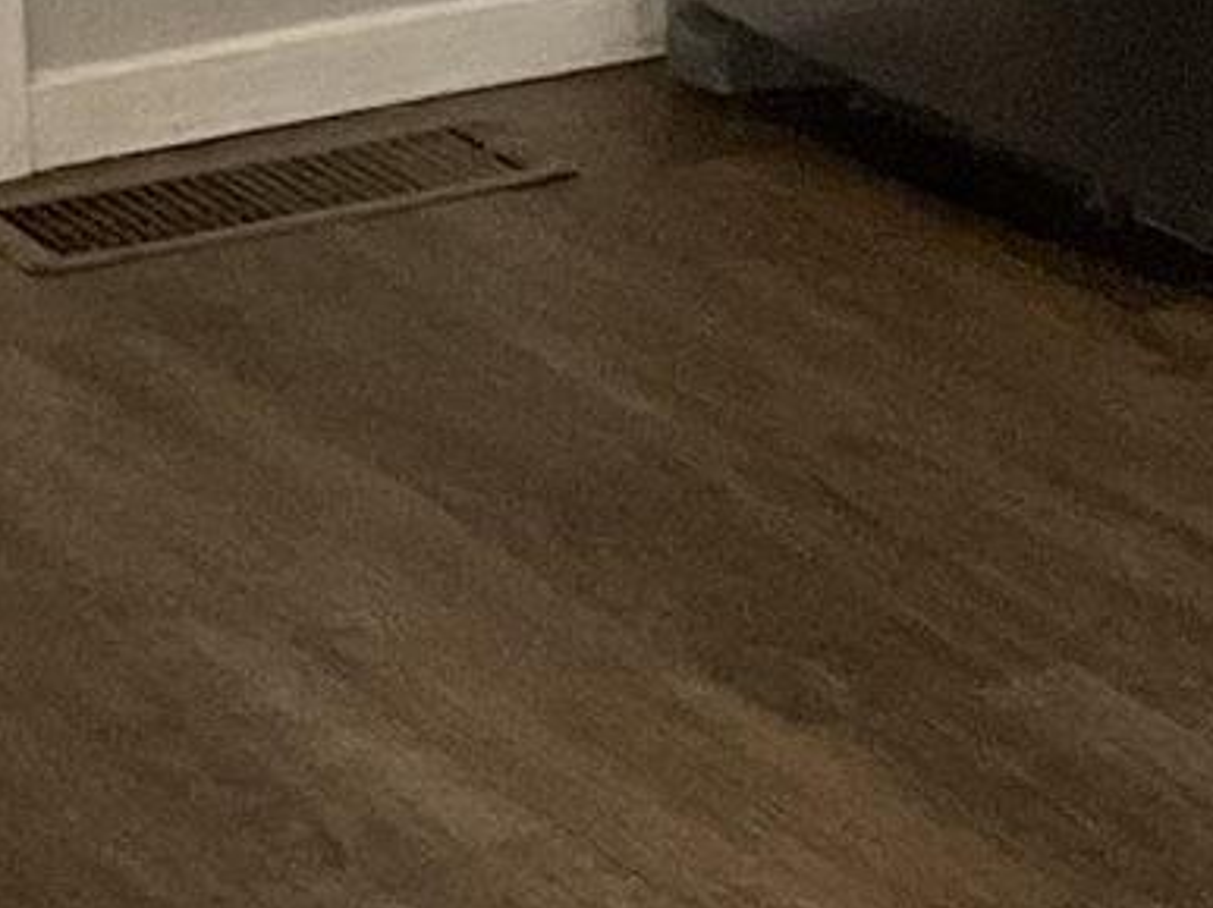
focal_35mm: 231
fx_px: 8090
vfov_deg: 6.3
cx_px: 3287
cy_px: -892
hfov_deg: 7.7
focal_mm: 3
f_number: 1.8
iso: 100
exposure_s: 1/60
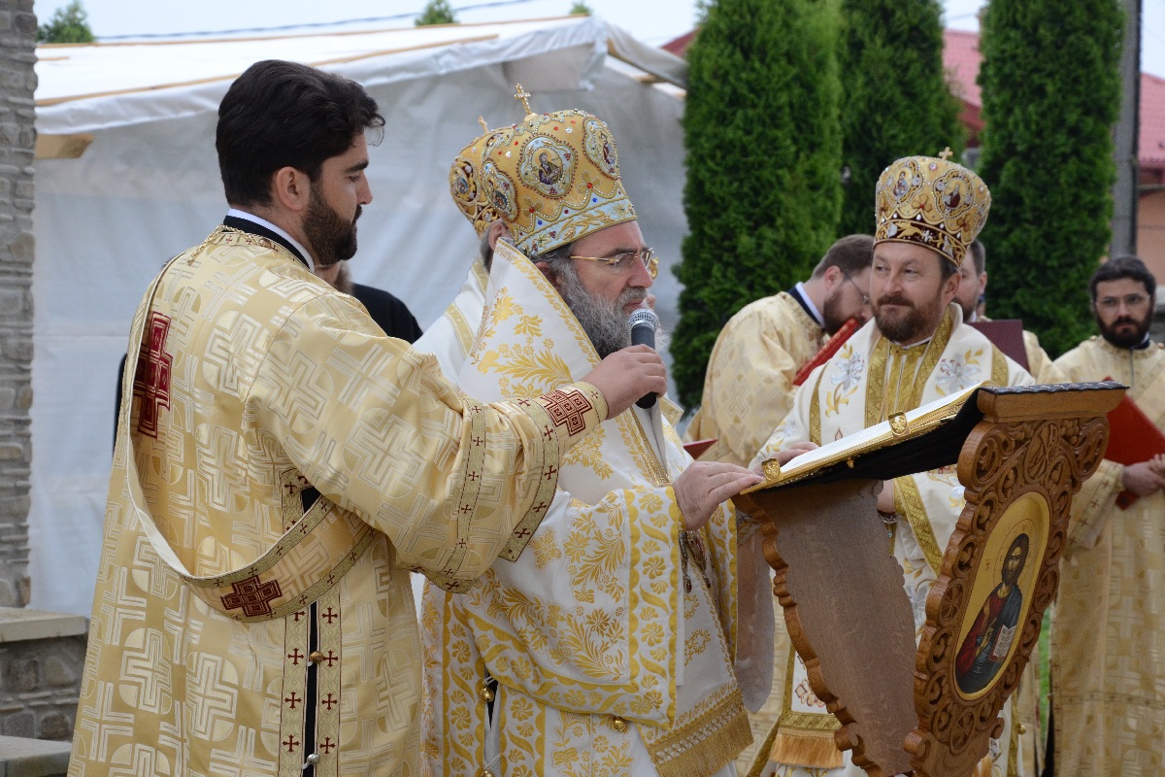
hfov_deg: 19.5
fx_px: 3398
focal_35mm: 105
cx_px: 582
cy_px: 388
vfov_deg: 13.0
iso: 1000
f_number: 8
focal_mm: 70
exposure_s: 1/200
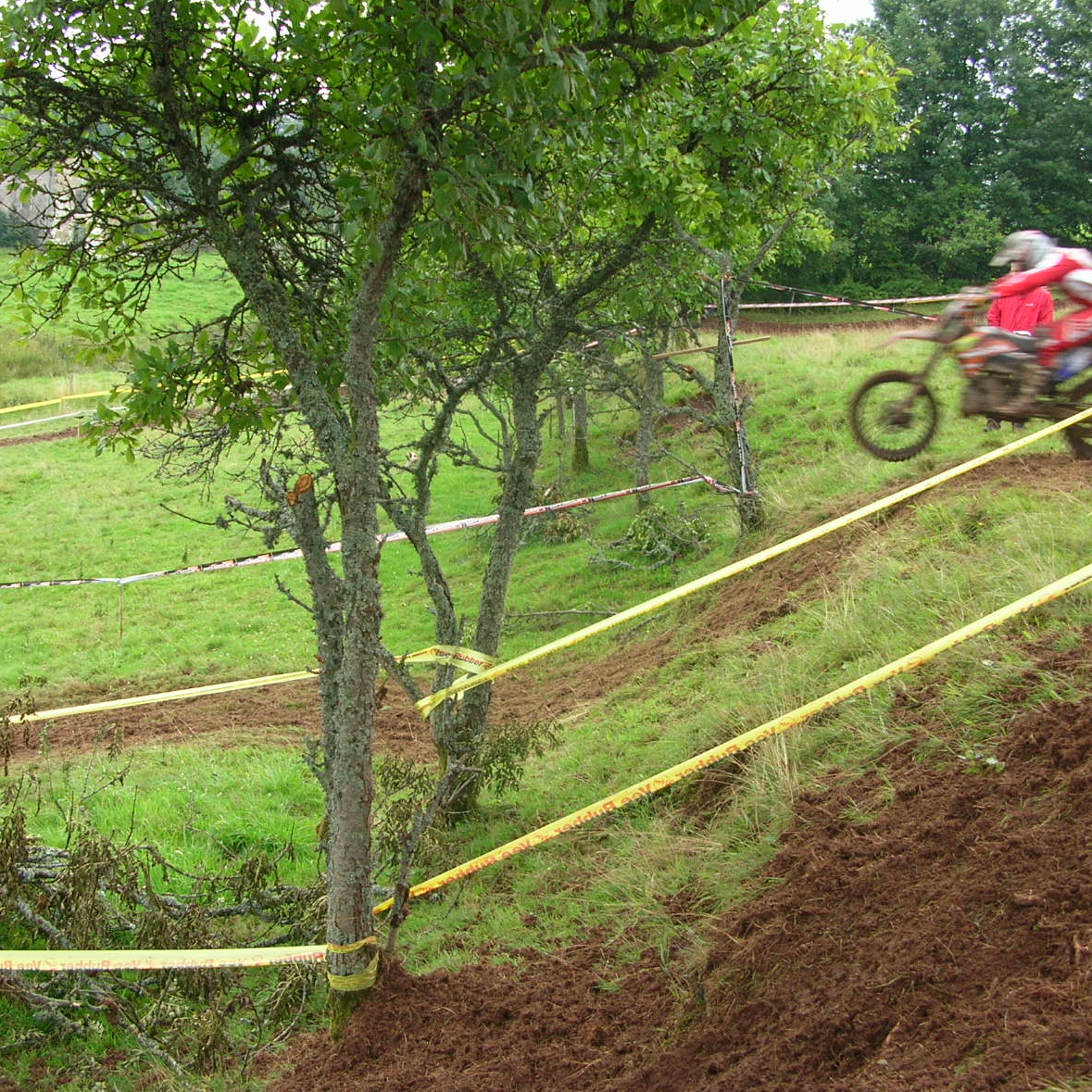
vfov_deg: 40.0
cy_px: 550
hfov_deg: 40.0
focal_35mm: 42
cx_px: 533
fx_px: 1499
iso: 50
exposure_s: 1/116
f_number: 2.8
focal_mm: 5.8
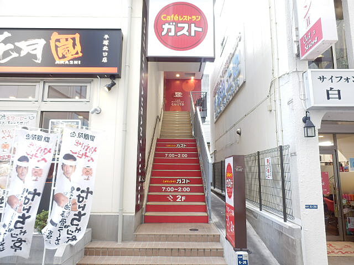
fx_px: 245
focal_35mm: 24
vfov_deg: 56.8
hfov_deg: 71.6
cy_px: 132
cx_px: 177
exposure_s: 1/30
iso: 80
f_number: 3
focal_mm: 4.2
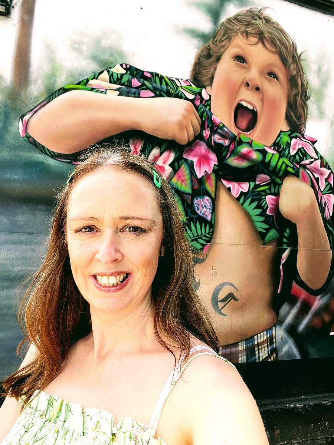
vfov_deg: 60.0
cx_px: 167
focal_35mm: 30
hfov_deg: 46.8
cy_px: 222
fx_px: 386
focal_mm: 2.71
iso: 25
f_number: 2.2
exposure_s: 1/136
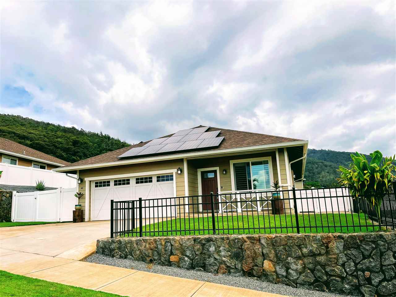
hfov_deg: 67.3
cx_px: 198
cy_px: 148
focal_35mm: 26
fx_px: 297
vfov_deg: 53.1
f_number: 1.6
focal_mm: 5.1
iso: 32
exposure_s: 1/6993
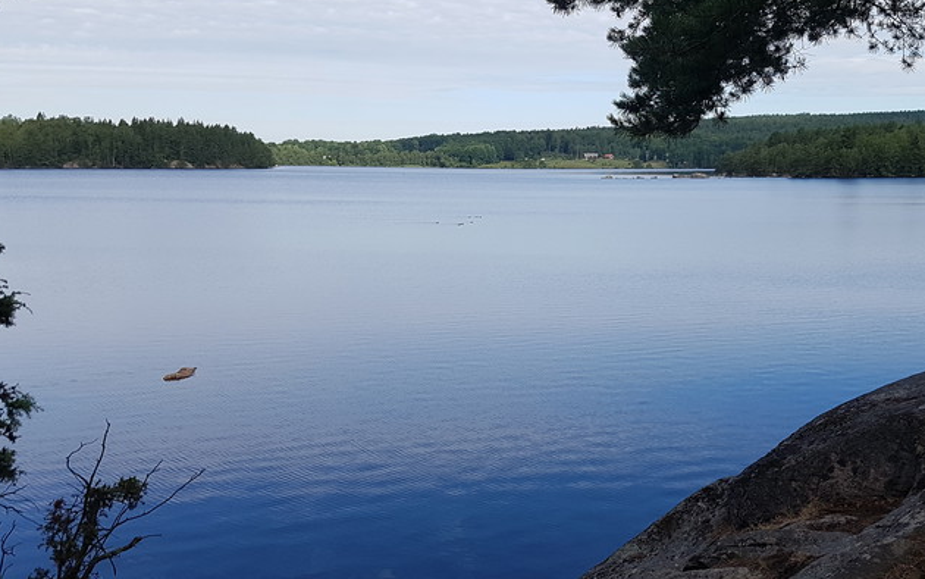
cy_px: 297
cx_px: 595
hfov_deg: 46.6
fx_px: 1059
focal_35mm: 42
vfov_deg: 30.6
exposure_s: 1/1788
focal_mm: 4.2
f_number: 1.7
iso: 50
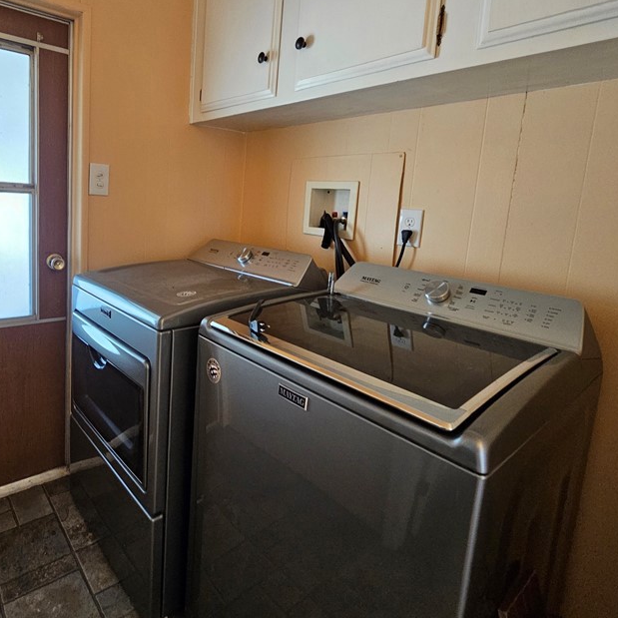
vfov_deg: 77.3
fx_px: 384
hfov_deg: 76.3
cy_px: 267
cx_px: 231
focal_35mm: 19
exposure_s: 1/40
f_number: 2.2
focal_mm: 2.2
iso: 400
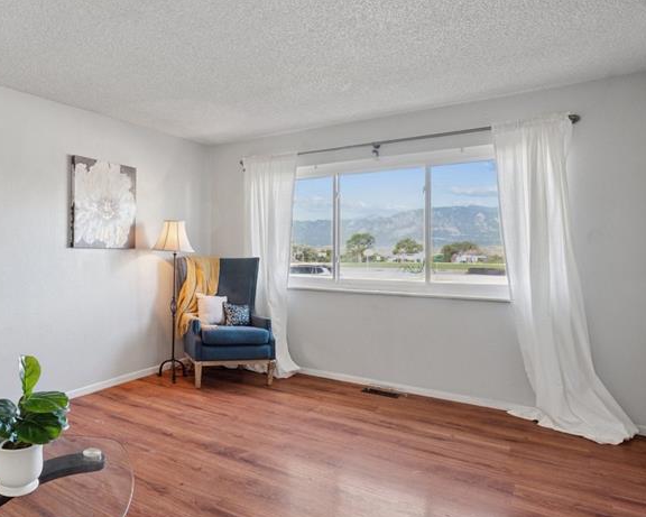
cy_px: 250
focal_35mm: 25
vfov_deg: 56.8
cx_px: 129
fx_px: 478
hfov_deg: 62.3
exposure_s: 1/15
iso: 800
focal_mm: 15
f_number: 11
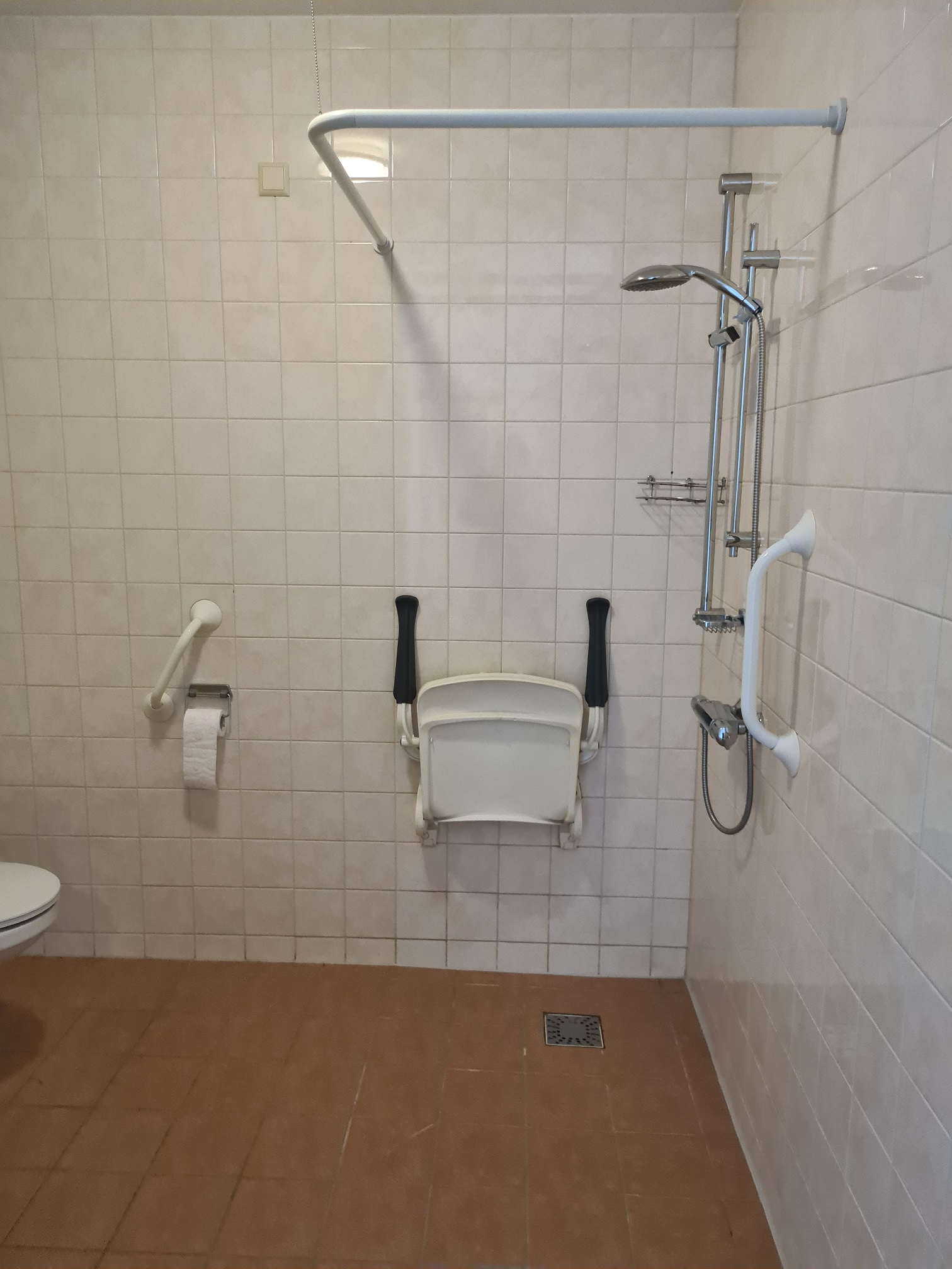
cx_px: 476
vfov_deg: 67.3
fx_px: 953
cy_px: 634
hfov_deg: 53.1
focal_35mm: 26
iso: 640
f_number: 1.8
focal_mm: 5.4
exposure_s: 1/50
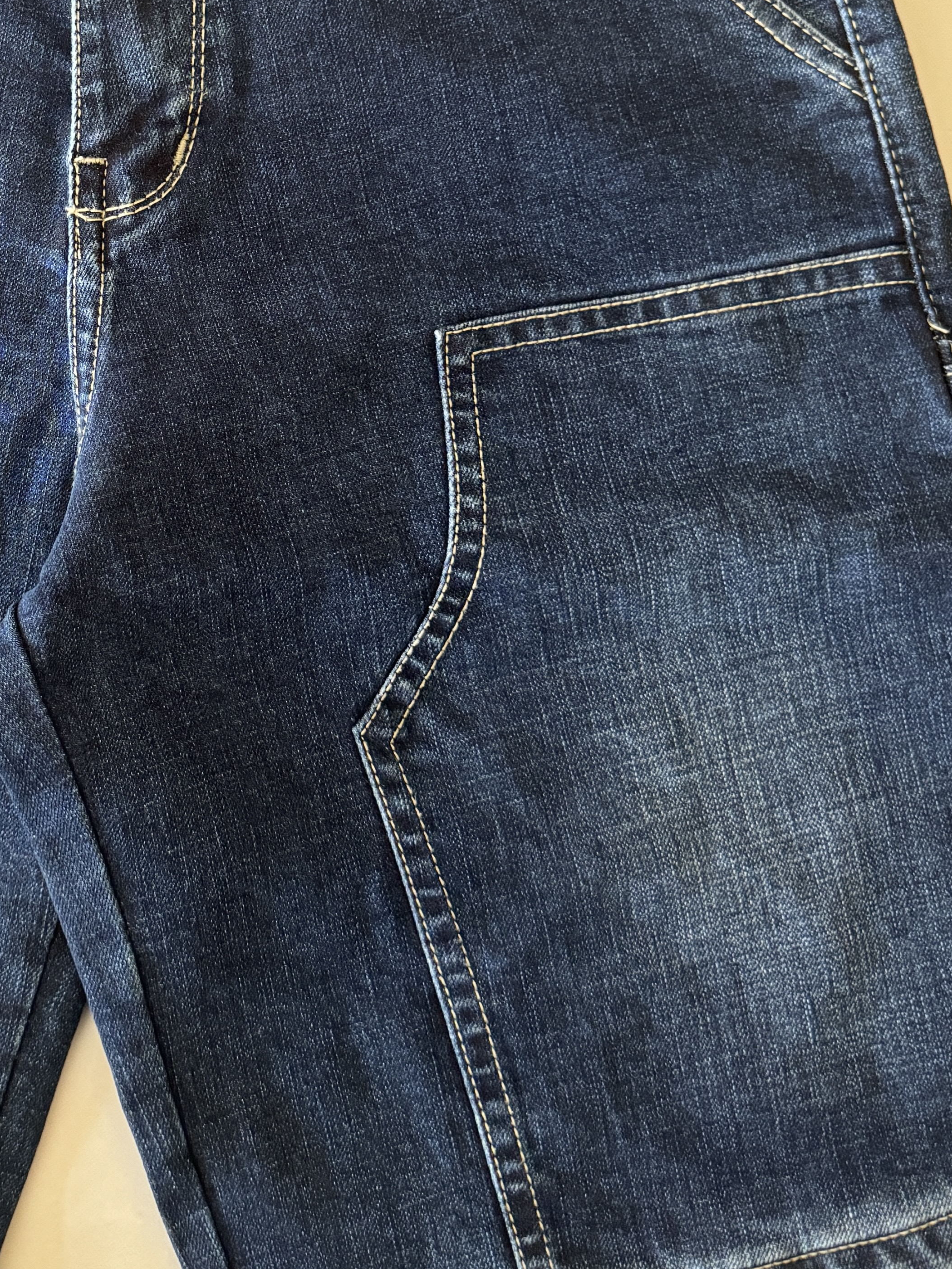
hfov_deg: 28.6
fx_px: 1797
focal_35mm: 49
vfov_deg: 37.9
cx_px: 107
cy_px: 317
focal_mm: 6.76
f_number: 1.78
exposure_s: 1/60
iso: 500
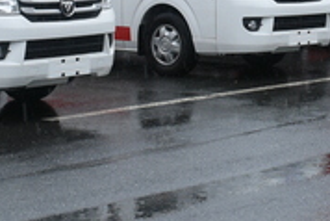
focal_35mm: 135
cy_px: -100
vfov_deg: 9.9
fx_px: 1238
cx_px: 286
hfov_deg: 15.0
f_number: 10
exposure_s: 1/400
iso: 800
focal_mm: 20
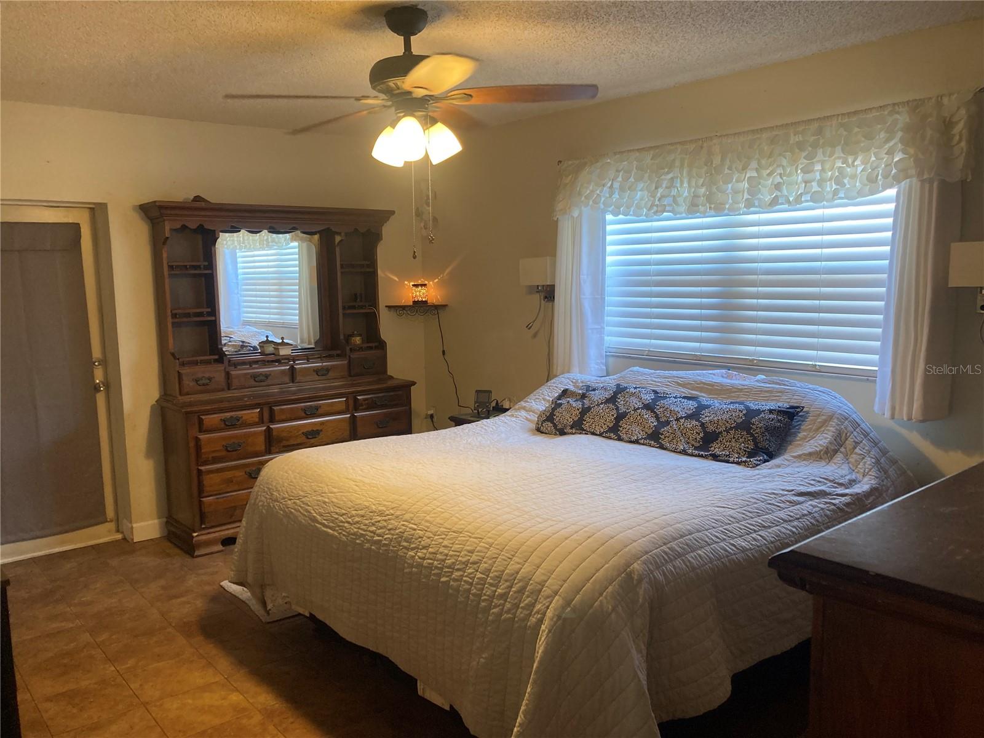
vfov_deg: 49.7
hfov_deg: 63.4
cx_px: 492
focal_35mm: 28
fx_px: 796
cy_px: 369
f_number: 1.8
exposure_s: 1/60
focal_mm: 3.99
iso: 100
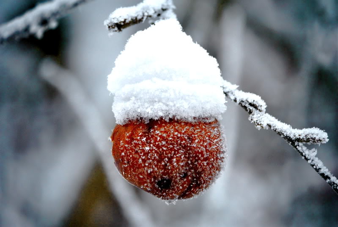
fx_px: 1340
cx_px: 169
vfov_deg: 9.7
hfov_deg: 14.4
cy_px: 114
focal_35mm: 142
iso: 800
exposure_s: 1/200
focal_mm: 95
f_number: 4.5
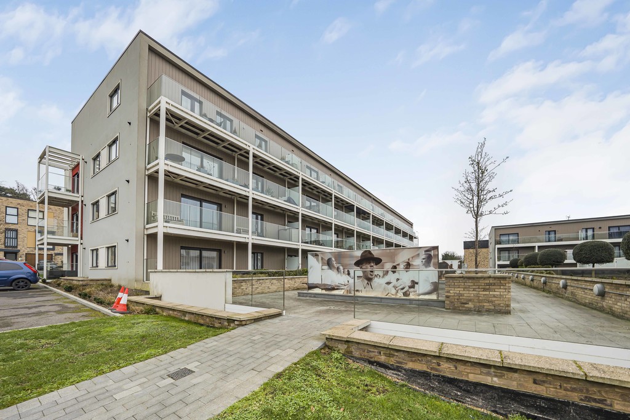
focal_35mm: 12
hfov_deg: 112.6
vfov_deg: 90.0
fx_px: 210
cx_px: 315
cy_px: 210
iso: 320
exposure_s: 1/25
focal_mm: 12
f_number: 9
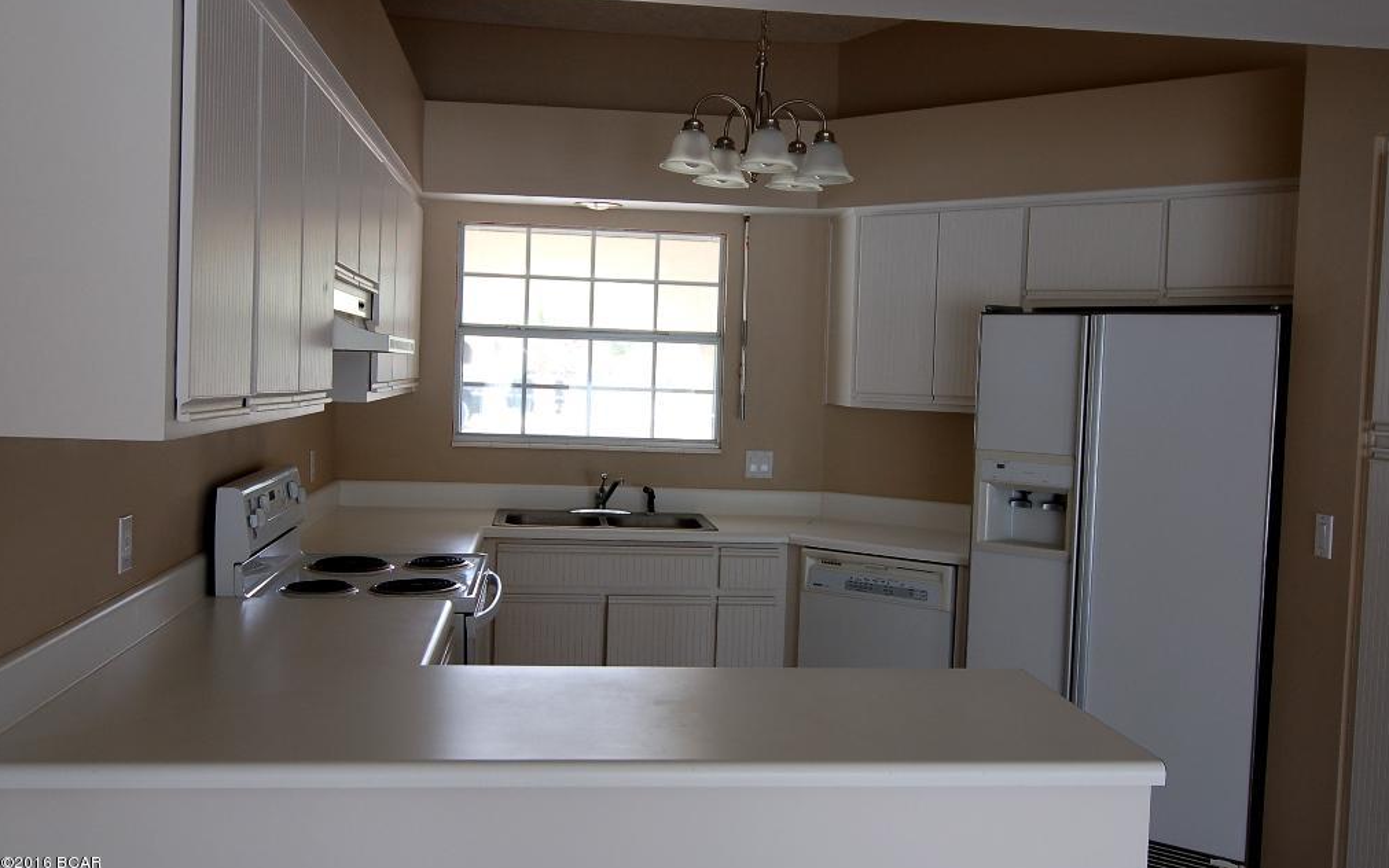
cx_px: 697
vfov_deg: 37.3
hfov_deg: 56.7
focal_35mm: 34
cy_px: 432
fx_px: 1287
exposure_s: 1/50
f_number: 4
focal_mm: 22
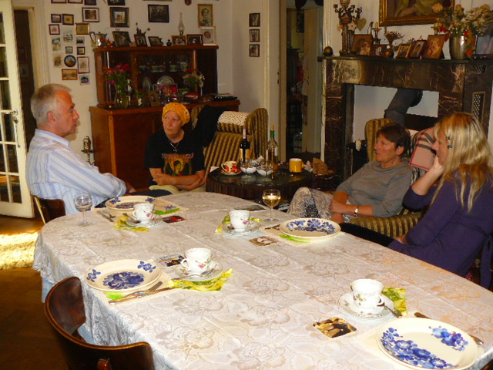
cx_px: 246
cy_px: 185
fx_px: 513
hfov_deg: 51.4
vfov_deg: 39.7
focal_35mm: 36
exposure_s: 1/40
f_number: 2.8
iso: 200
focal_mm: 6
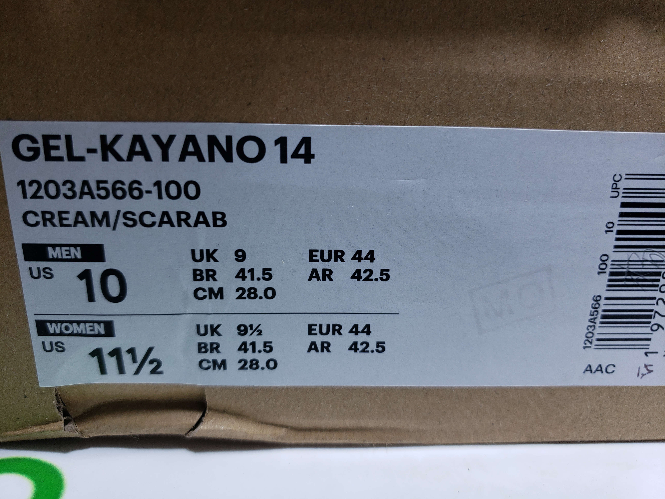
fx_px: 499
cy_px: 250
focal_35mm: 26
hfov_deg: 67.3
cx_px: 332
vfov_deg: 53.1
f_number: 1.5
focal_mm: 4.3
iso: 50
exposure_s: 1/268
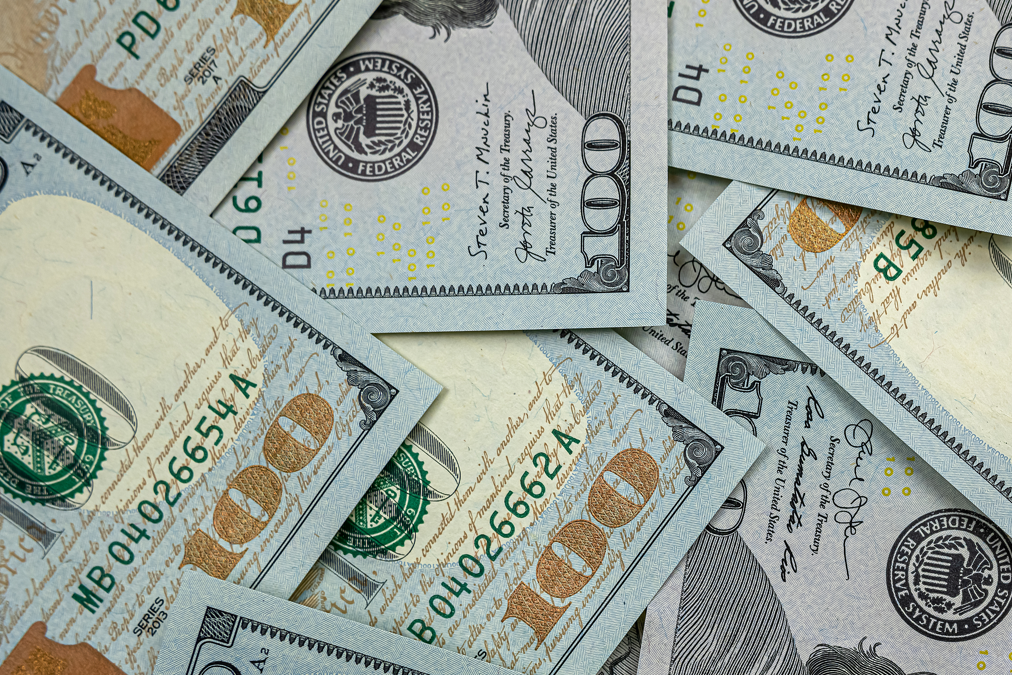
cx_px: 840
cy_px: 554
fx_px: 1743
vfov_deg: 21.6
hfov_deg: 31.4
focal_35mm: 62
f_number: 6.3
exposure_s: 1/125
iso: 320
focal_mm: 35
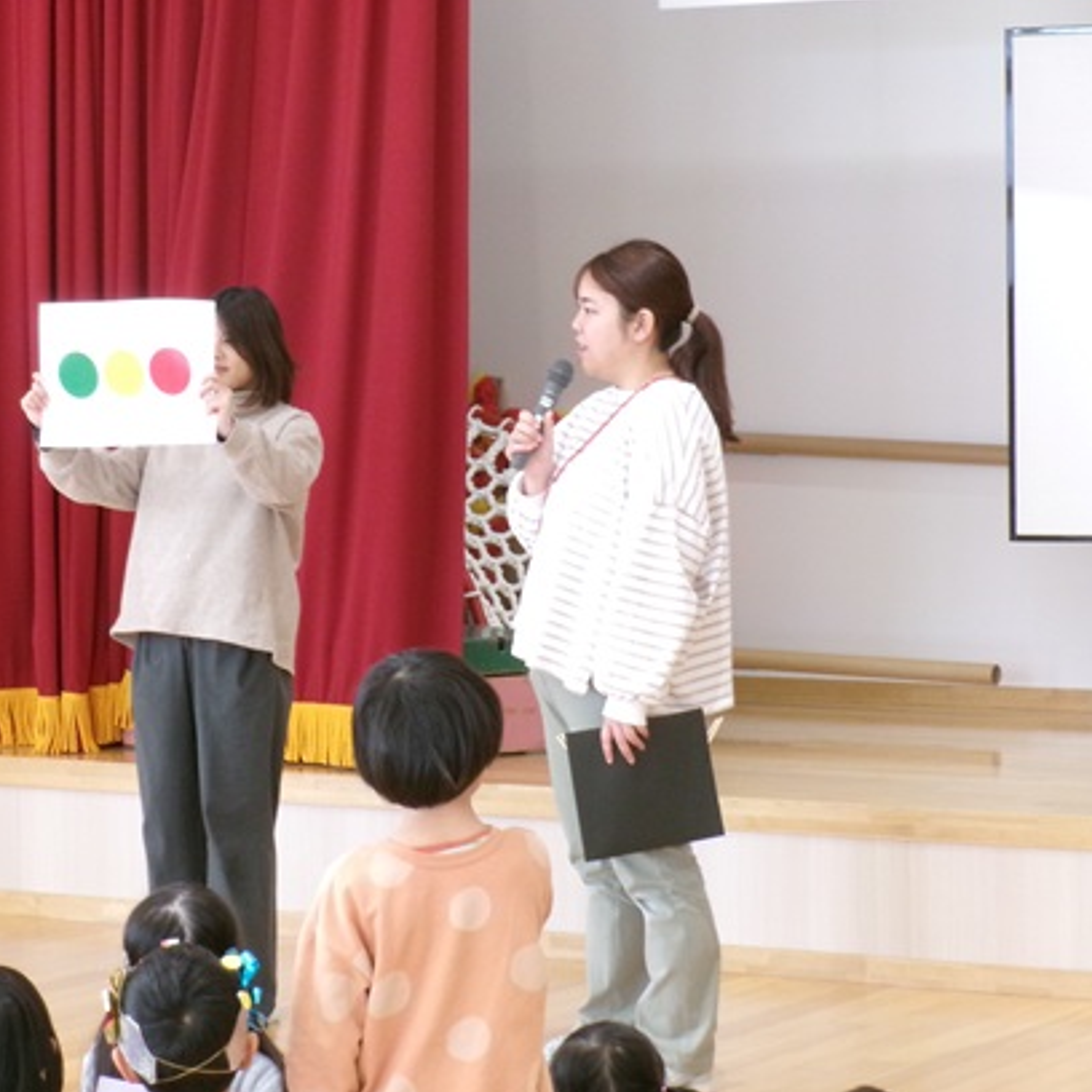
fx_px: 4890
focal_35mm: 137
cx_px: 383
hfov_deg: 12.7
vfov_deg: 12.7
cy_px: 549
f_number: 6.2
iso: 400
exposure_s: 1/40
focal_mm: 20.6
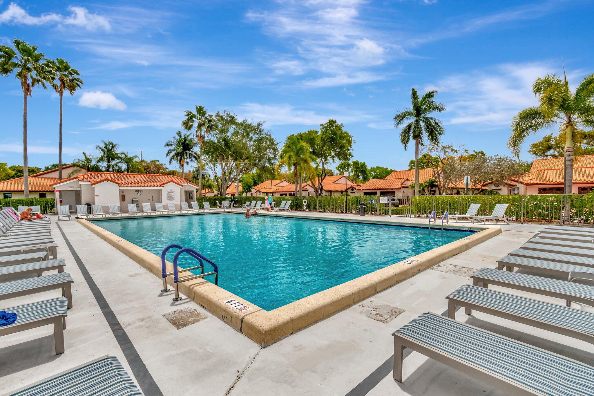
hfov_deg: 100.4
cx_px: 297
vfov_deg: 77.3
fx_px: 247
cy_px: 198
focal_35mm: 15
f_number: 8
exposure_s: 1/8000
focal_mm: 10
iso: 1100
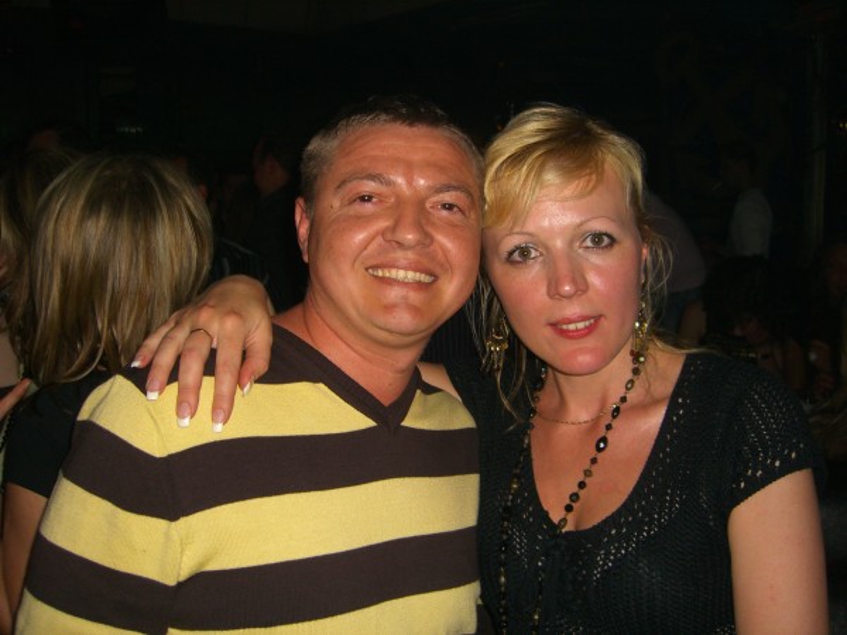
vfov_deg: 37.7
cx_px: 424
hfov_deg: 49.0
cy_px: 318
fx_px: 930
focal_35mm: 38
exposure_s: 1/60
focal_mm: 7.9
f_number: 2.8
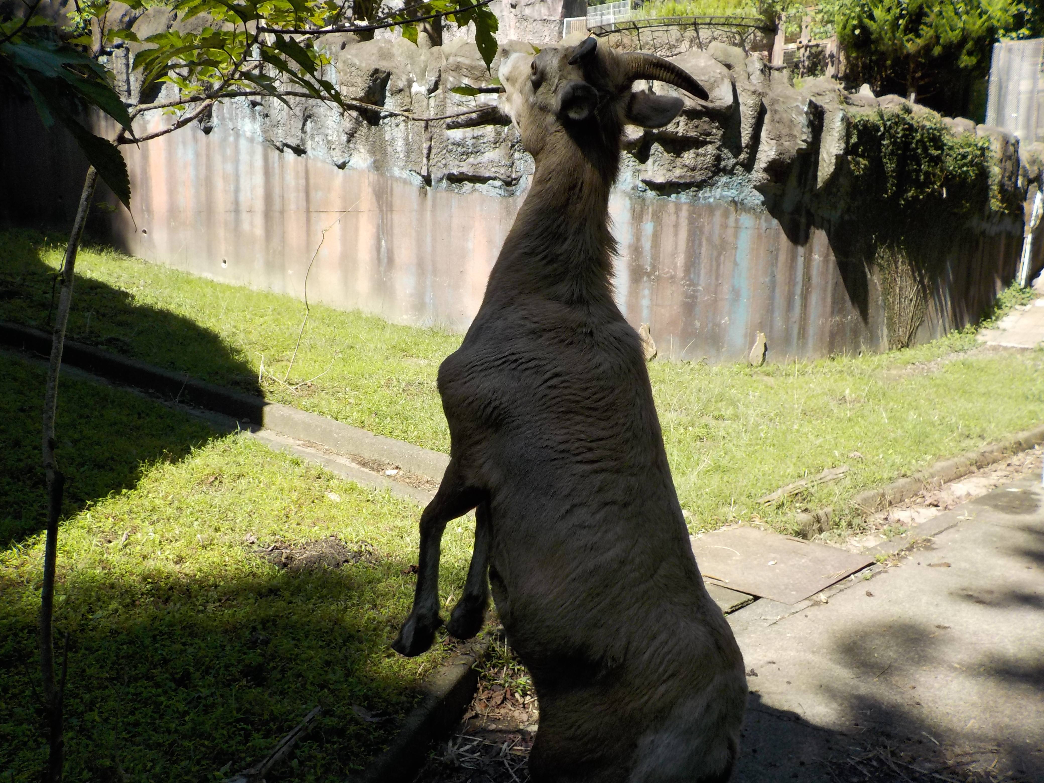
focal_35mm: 30
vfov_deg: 46.8
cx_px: 522
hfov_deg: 60.0
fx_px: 905
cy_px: 392
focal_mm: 4.1
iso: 125
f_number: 3.3
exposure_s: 1/500
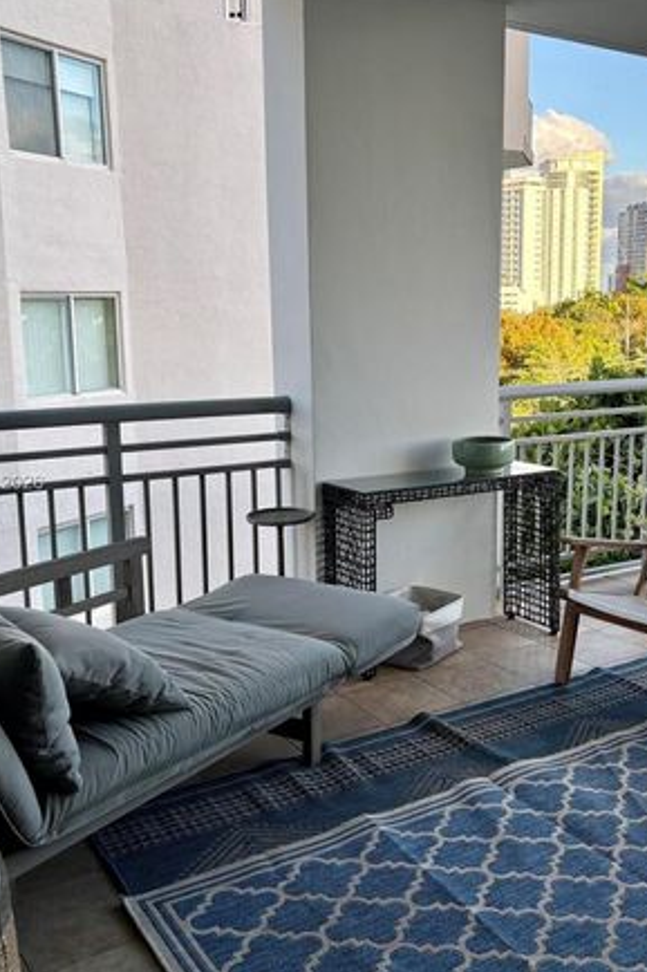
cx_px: 450
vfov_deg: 51.9
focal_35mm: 37
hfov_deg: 35.4
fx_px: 998
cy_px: 485
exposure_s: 1/466
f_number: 1.6
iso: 50
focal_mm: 5.96
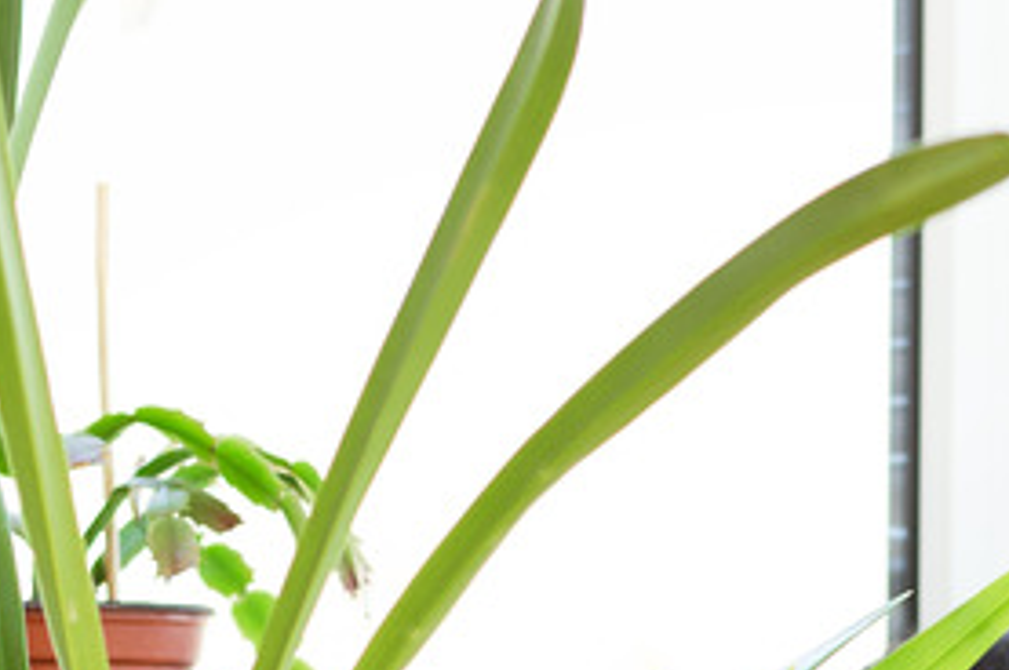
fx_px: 5907
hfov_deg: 9.7
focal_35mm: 211
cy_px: 907
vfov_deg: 6.4
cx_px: 929
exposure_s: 1/30
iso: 160
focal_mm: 50
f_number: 3.2
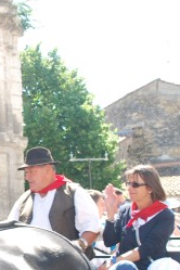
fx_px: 652
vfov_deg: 23.1
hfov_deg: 15.2
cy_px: 209
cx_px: -29
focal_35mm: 87
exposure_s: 1/125
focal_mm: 18
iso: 100
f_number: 3.5
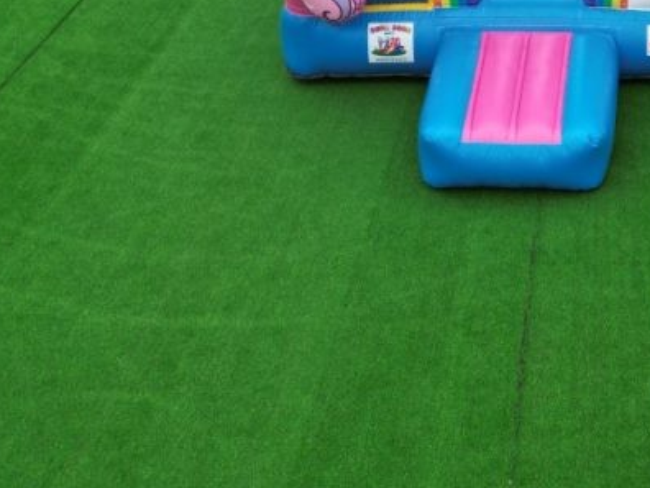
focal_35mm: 62
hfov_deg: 29.6
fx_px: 1164
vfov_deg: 21.7
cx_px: 616
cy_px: -117
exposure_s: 1/725
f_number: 1.7
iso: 150
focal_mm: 6.72
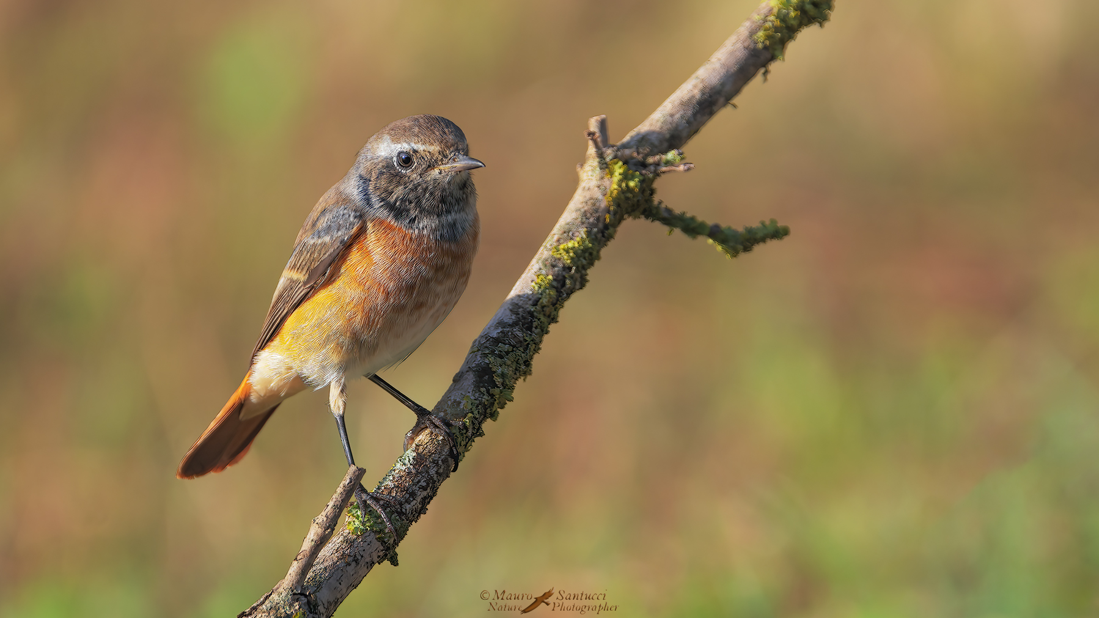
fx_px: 27507
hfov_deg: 2.3
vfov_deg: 1.3
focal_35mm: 944
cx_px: 550
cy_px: 296
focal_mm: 600
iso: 100
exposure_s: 1/200
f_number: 6.3
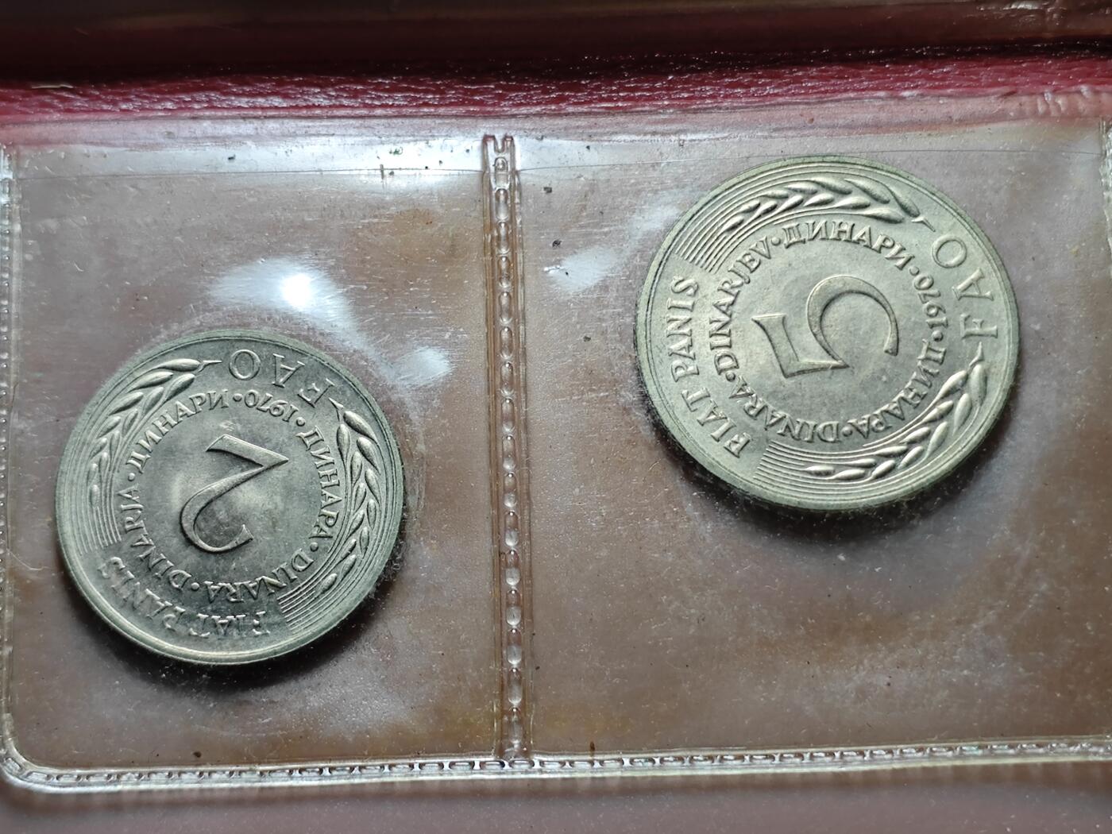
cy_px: 417
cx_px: 556
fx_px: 2441
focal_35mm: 76
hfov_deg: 25.7
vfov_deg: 19.4
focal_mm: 5.84
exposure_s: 1/100
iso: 125
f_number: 1.6
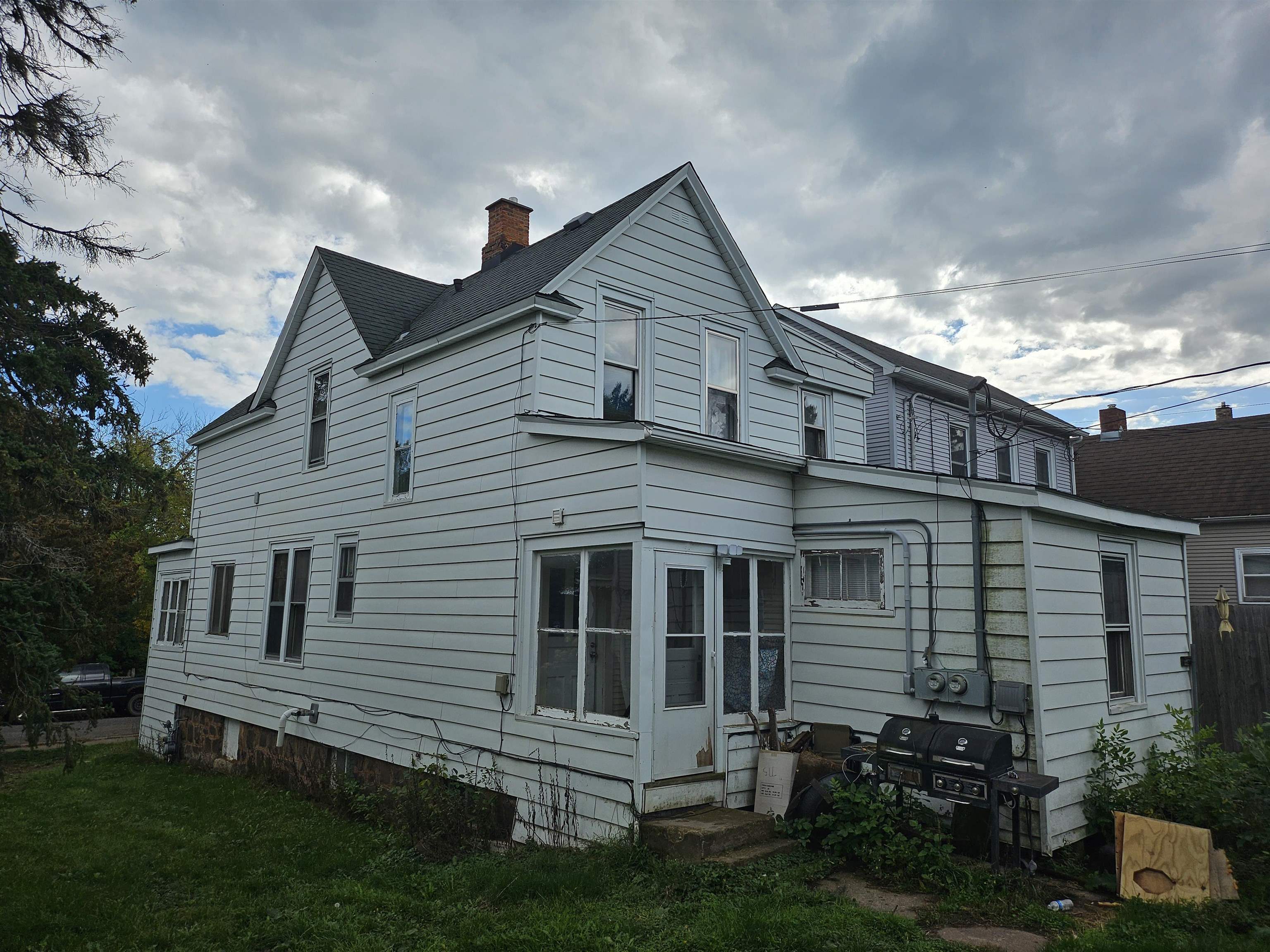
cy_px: 476
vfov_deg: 56.8
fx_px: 881
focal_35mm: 24
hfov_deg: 71.6
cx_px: 635
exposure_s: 1/3717
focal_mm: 5
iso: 50
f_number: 1.8
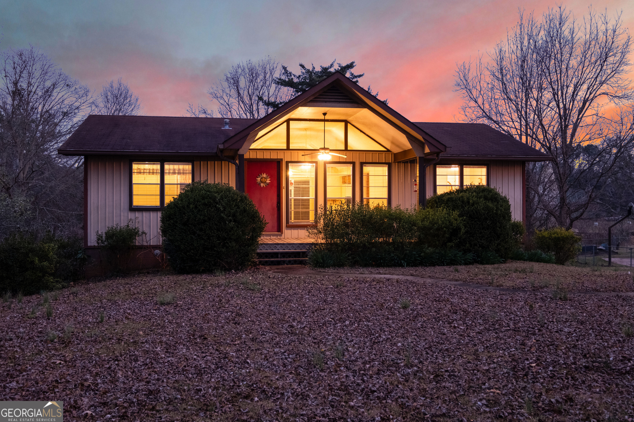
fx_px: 634
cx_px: 317
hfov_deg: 53.1
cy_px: 211
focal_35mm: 36
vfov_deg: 36.9
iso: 800
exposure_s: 1/2
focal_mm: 24
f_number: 7.1
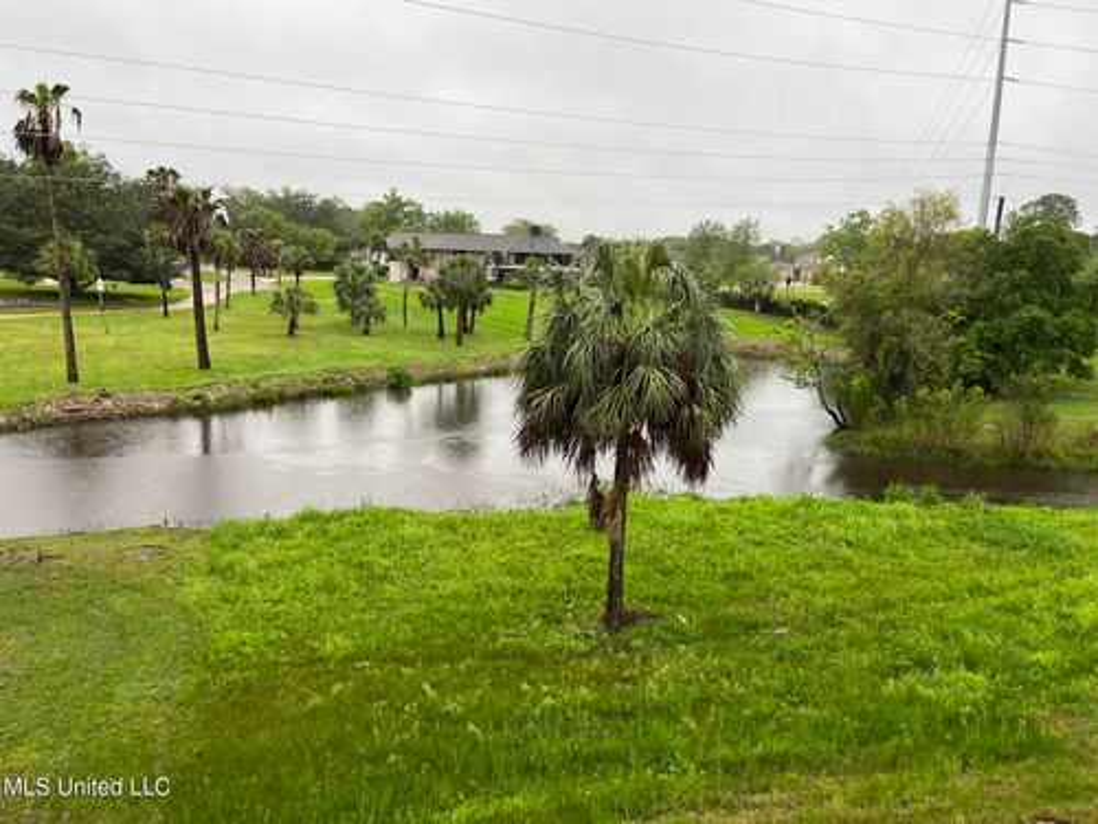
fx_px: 825
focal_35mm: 26
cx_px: 549
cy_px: 412
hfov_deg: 67.3
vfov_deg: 53.1
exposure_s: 1/169
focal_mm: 5.1
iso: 40
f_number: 1.6
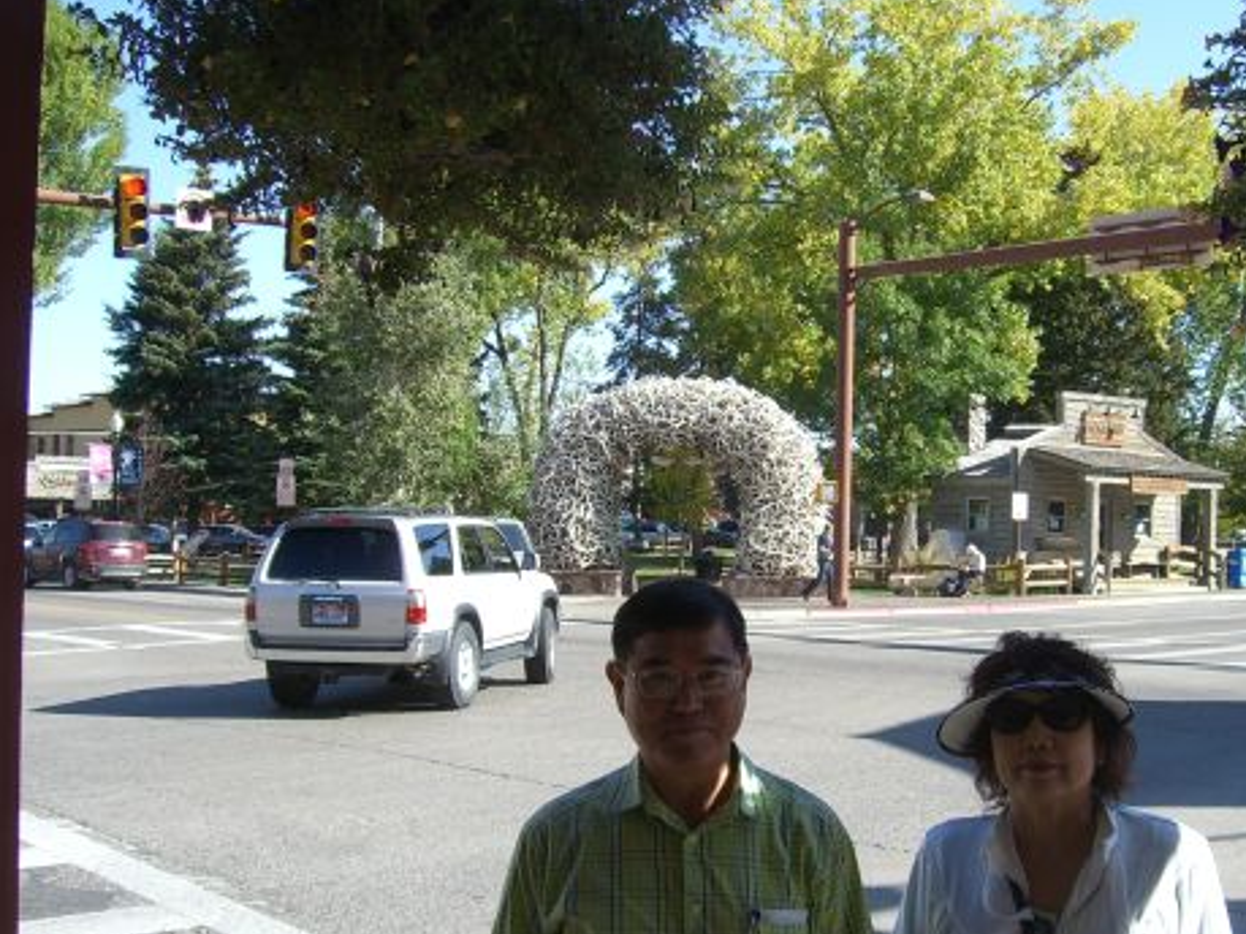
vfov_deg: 27.5
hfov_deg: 35.8
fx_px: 1907
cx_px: 839
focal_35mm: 53
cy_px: 500
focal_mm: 6.2
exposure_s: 1/200
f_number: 4.3
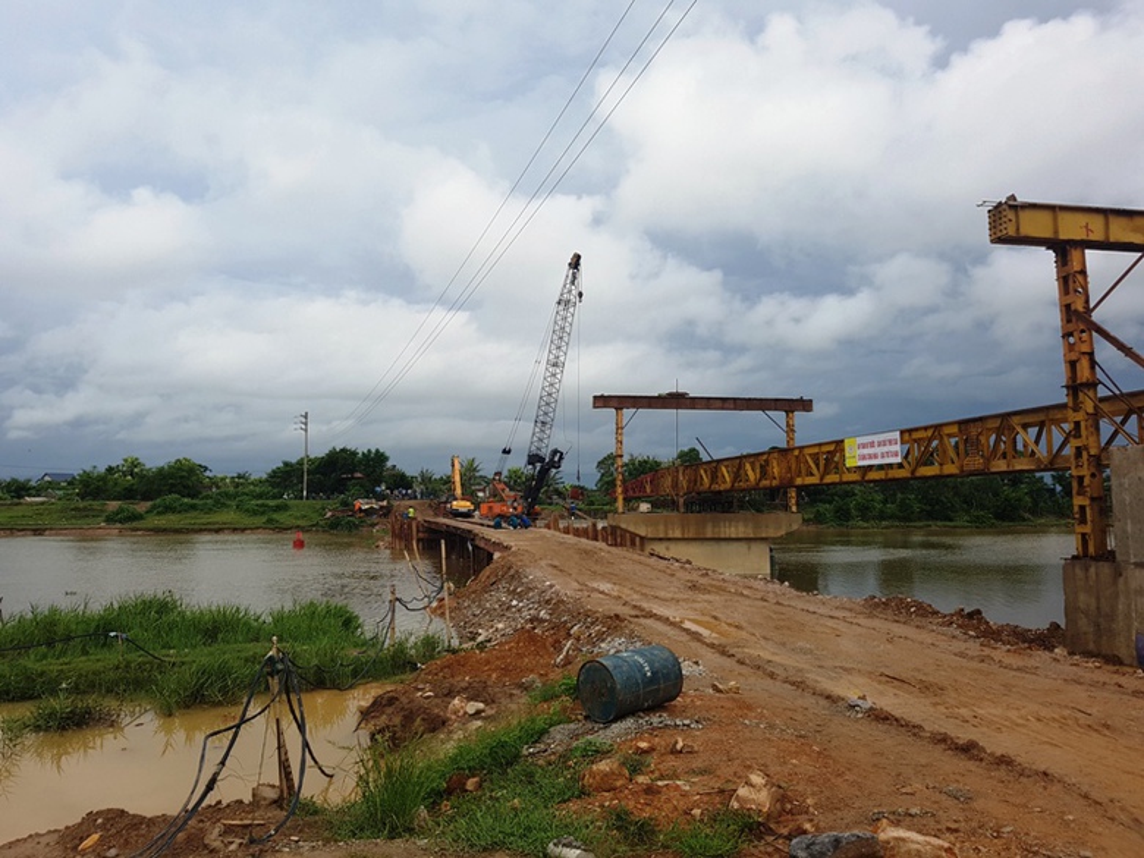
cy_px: 429
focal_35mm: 26
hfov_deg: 67.3
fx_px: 859
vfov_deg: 53.1
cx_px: 572
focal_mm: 4.2
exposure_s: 1/2416
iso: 50
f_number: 1.7
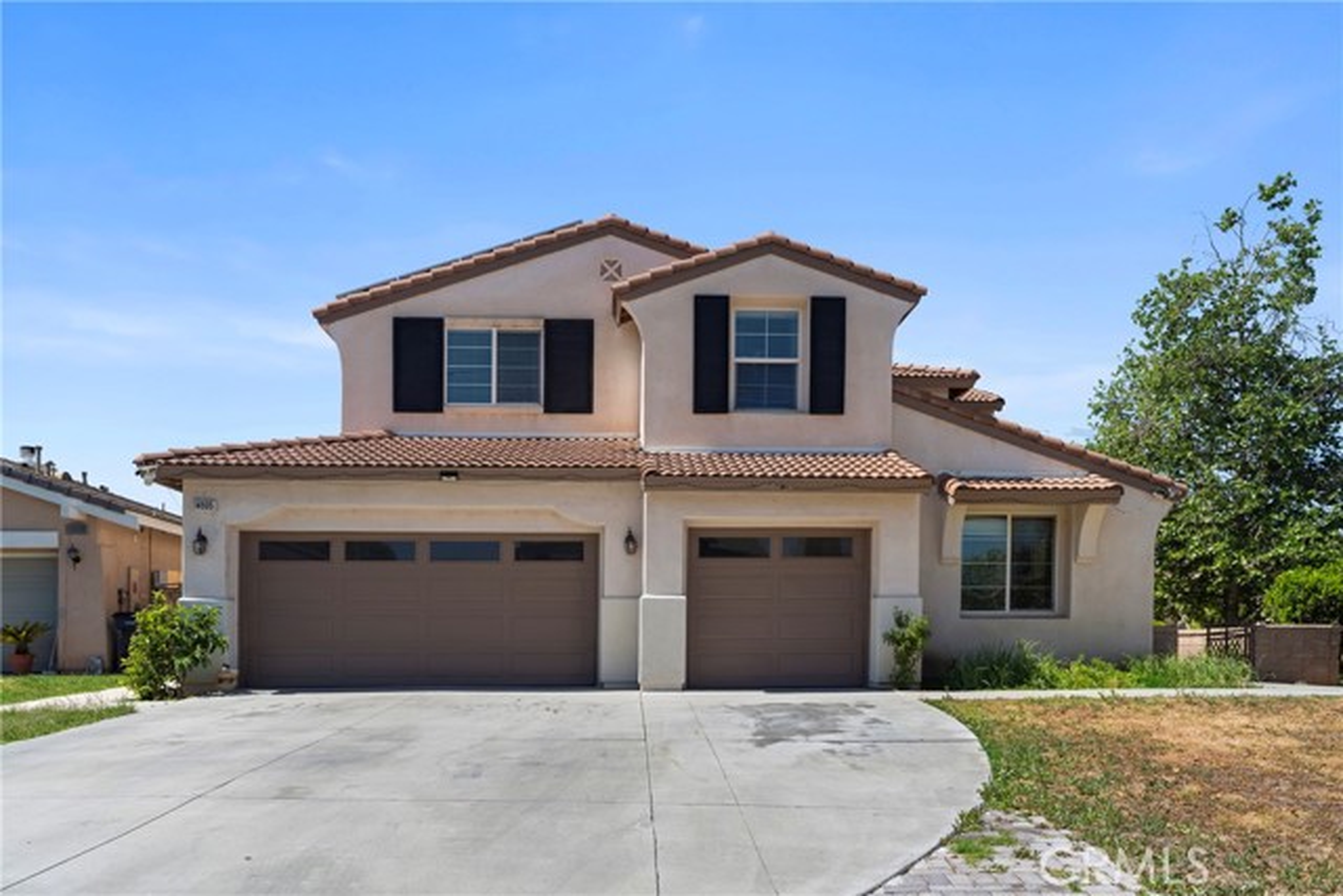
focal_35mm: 26
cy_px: 448
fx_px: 970
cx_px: 672
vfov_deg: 49.6
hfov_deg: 69.4
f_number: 8
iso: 100
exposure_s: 1/250
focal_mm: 26
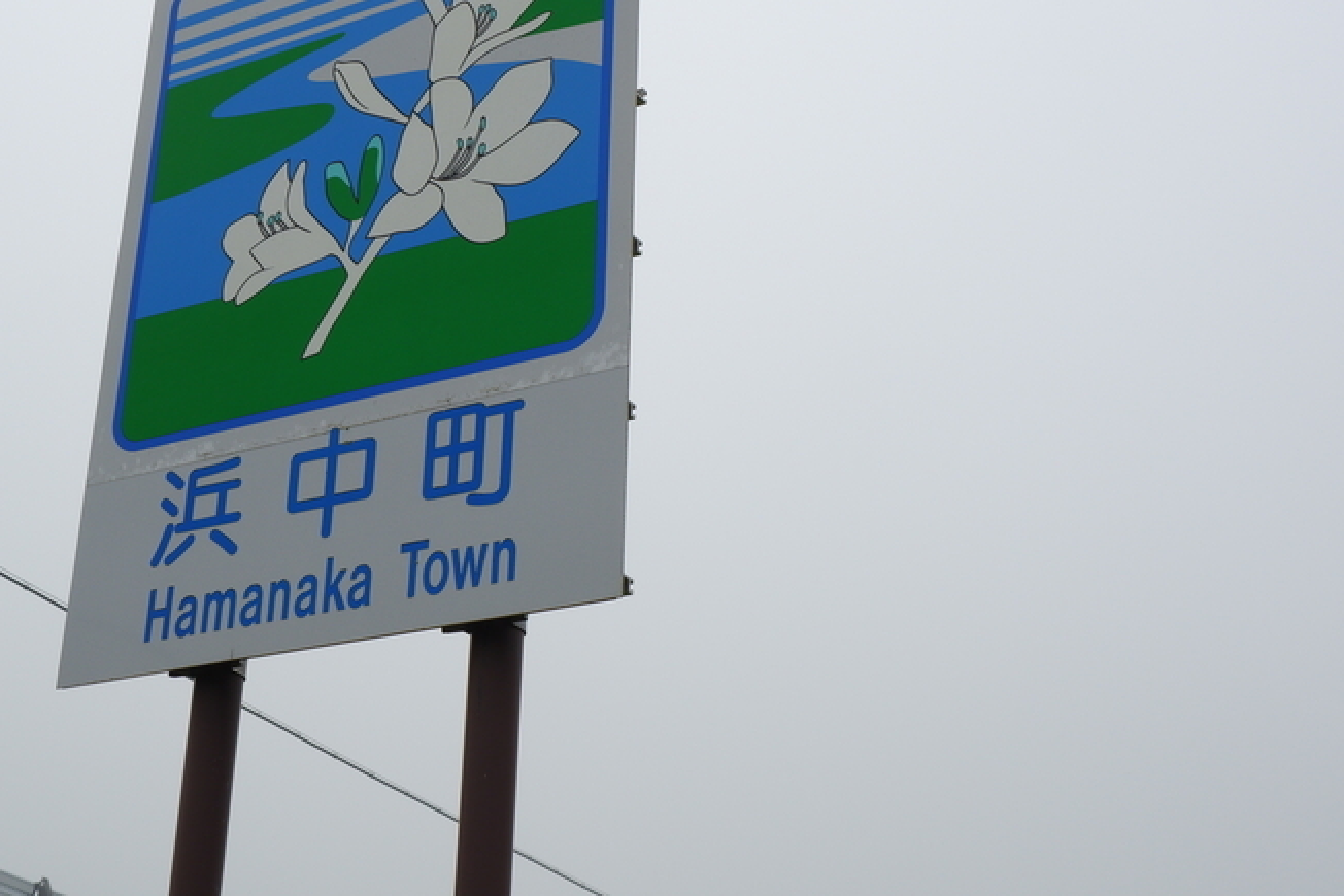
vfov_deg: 24.5
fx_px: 2054
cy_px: 296
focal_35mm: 55
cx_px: 507
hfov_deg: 36.0
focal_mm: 23.3
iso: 250
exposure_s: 1/320
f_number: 8
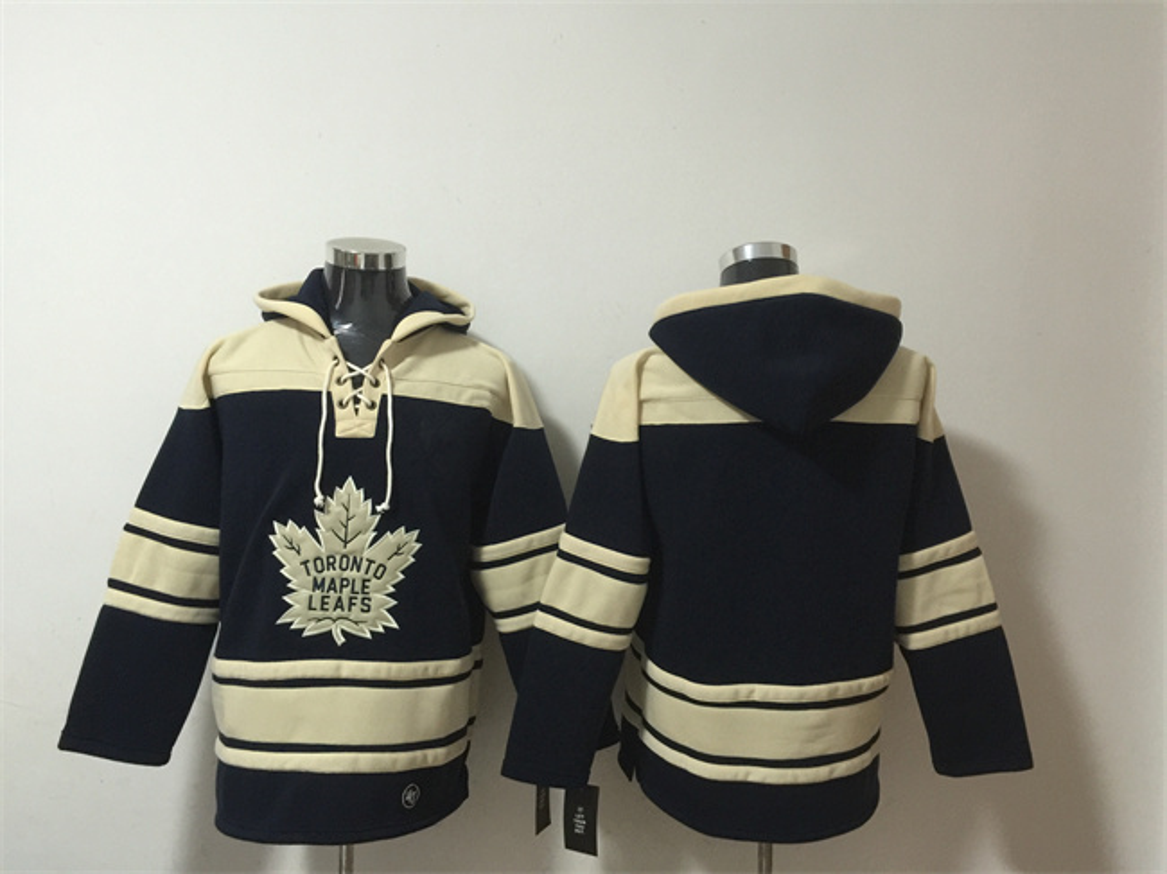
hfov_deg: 61.7
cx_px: 584
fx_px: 977
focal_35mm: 29
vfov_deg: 48.2
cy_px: 437
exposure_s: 1/10
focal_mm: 4.15
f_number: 2.2
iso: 125
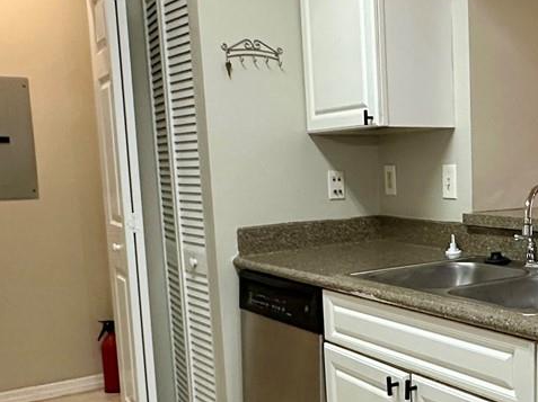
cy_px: 251
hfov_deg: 38.1
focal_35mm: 47
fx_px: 730
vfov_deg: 30.7
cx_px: 468
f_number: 2.2
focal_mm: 2.22
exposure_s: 1/60
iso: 400
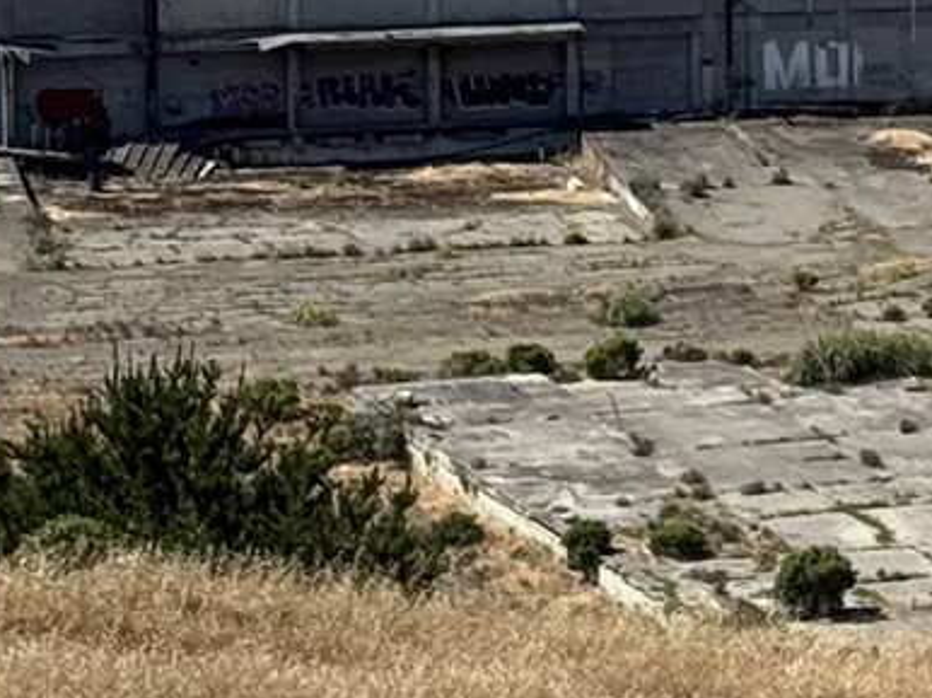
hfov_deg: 7.6
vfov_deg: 5.8
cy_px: -336
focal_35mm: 255
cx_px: 1437
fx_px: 6861
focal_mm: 6.76
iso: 64
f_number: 1.78
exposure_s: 1/6536
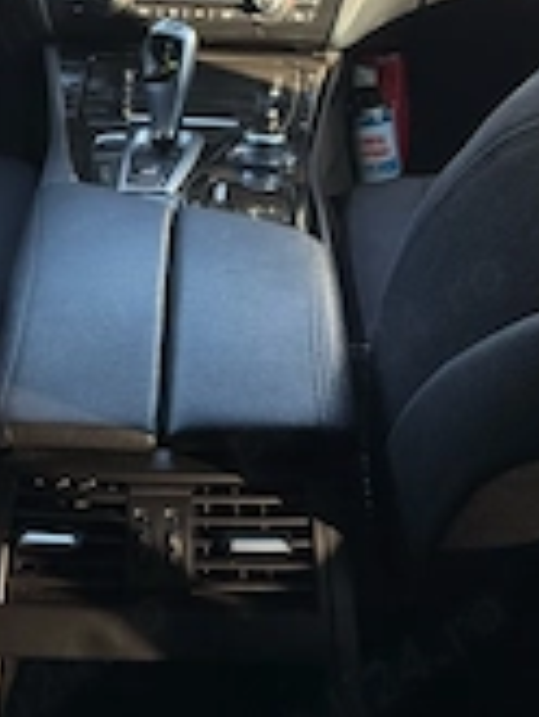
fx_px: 1306
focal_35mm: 63
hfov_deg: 23.0
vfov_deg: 29.5
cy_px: 74
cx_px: 113
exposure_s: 1/200
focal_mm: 5.96
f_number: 1.6
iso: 125
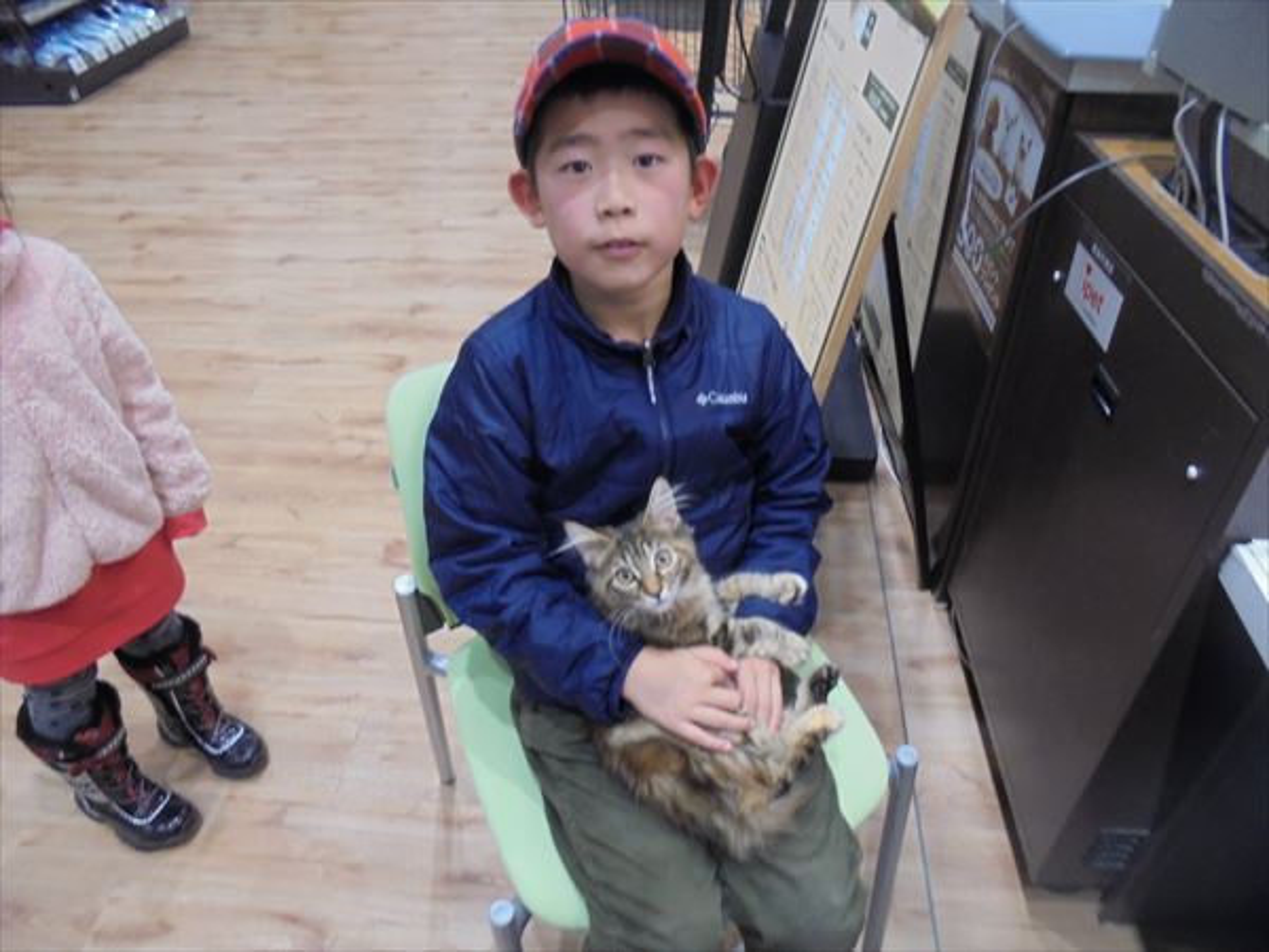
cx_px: 634
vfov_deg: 53.1
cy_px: 476
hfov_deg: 67.3
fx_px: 953
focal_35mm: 26
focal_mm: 4.6
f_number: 3.5
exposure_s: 1/30
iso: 200
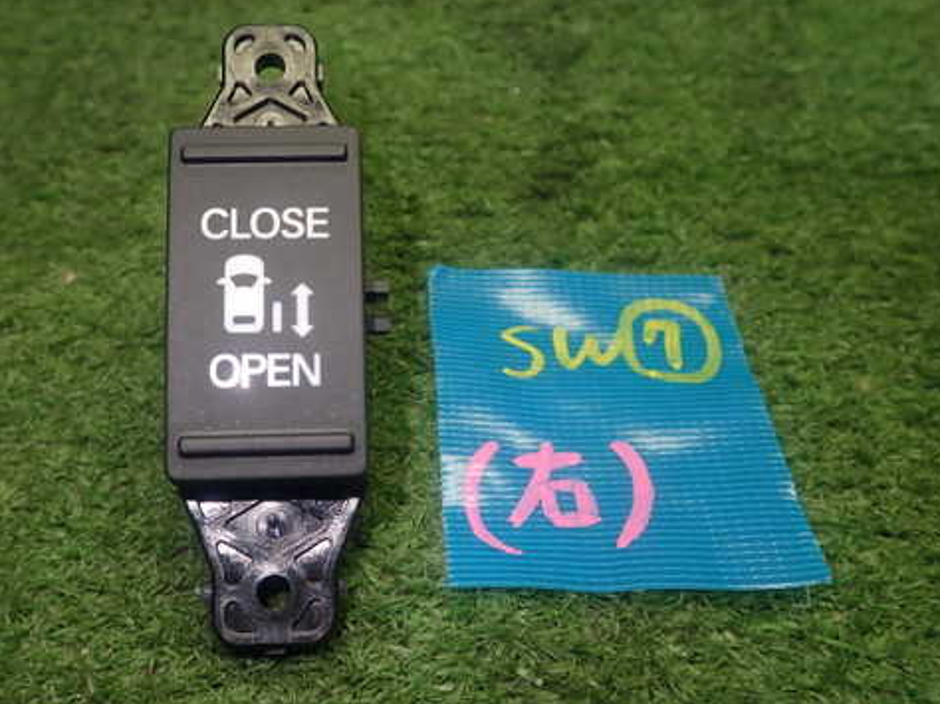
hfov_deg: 48.7
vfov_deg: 37.7
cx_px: 371
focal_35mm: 38
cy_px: 343
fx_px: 1031
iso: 125
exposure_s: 1/60
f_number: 2.3
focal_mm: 5.4
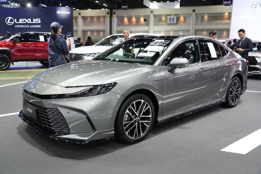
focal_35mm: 30
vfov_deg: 43.6
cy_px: 87
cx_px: 130
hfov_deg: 61.9
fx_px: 217
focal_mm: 30
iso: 1250
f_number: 4
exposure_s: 1/200
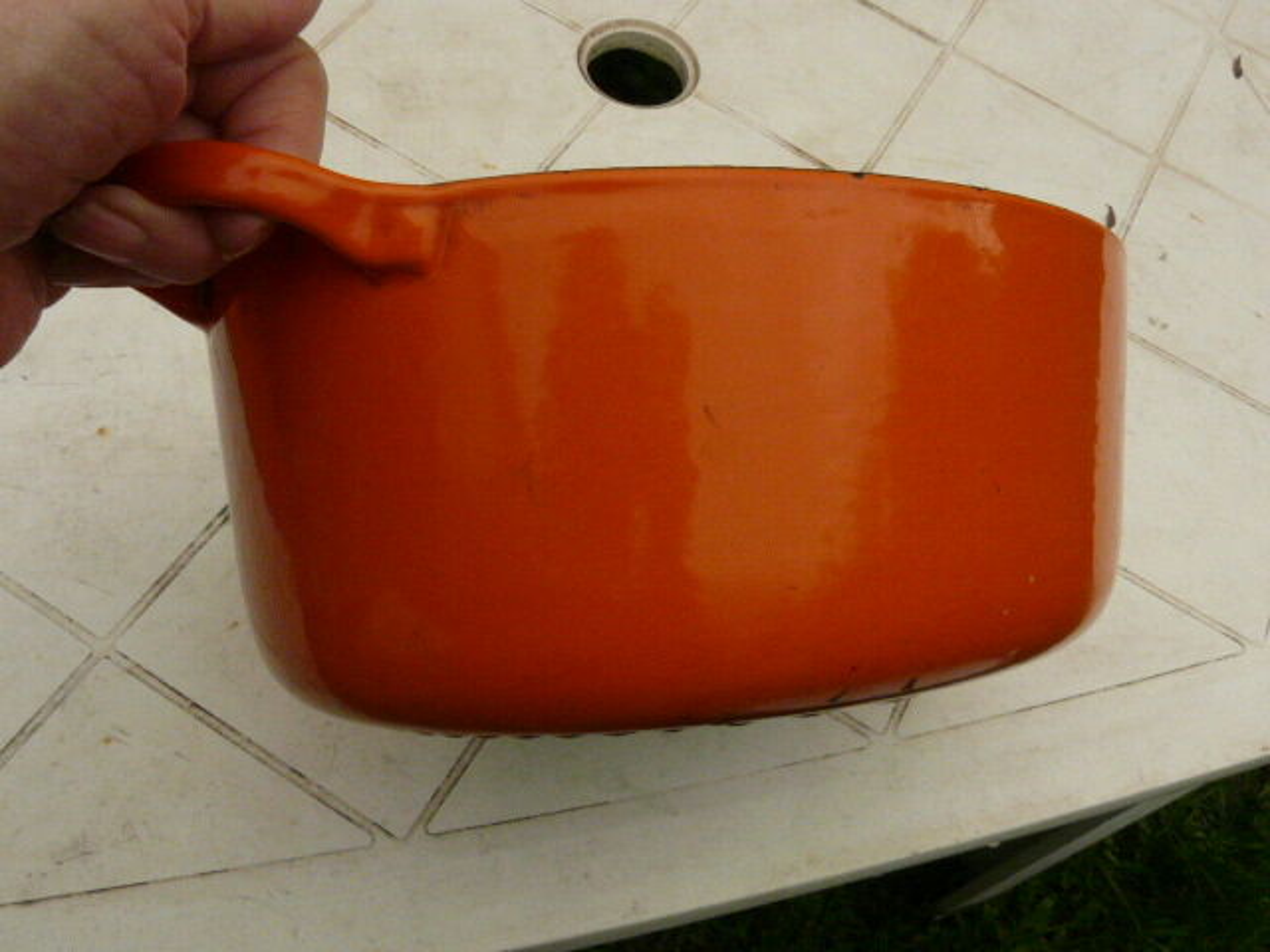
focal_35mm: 32
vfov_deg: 44.2
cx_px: 635
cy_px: 476
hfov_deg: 56.8
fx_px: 1174
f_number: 8
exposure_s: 1/100
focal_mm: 4.6
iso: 400
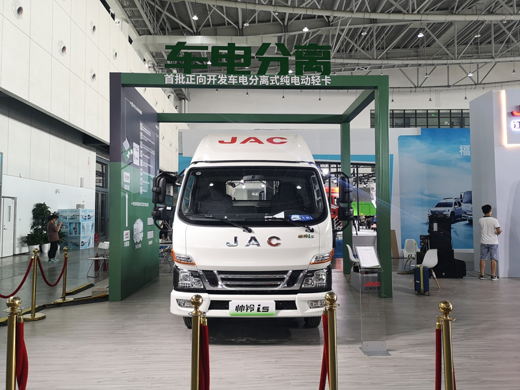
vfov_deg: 51.4
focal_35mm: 27
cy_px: 195
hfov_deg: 65.3
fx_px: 406
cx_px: 260
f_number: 1.8
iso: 80
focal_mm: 5.58
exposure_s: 1/50
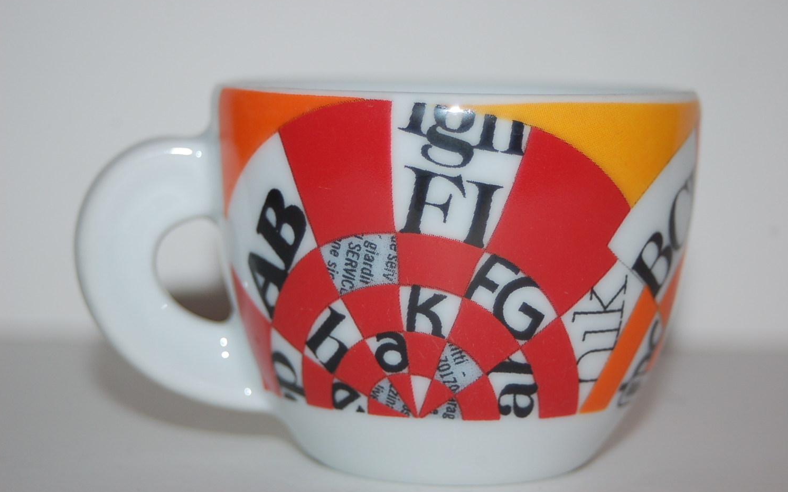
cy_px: 257
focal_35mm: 116
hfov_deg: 18.1
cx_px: 395
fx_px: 2480
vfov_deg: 11.3
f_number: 5.6
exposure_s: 1/60
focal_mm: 75
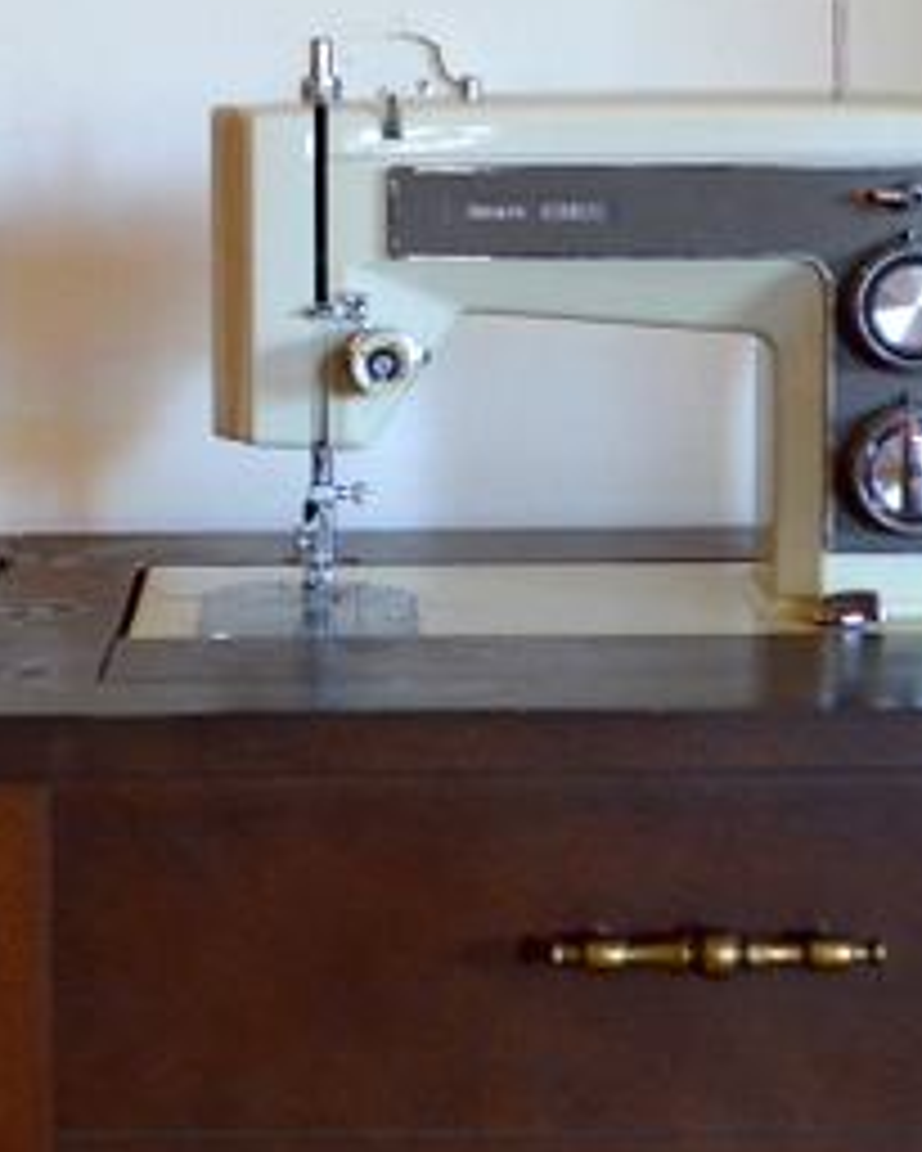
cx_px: 193
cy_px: 374
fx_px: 3409
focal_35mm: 100
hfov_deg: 15.3
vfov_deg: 19.1
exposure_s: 1/15
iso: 900
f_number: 4.2
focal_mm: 26
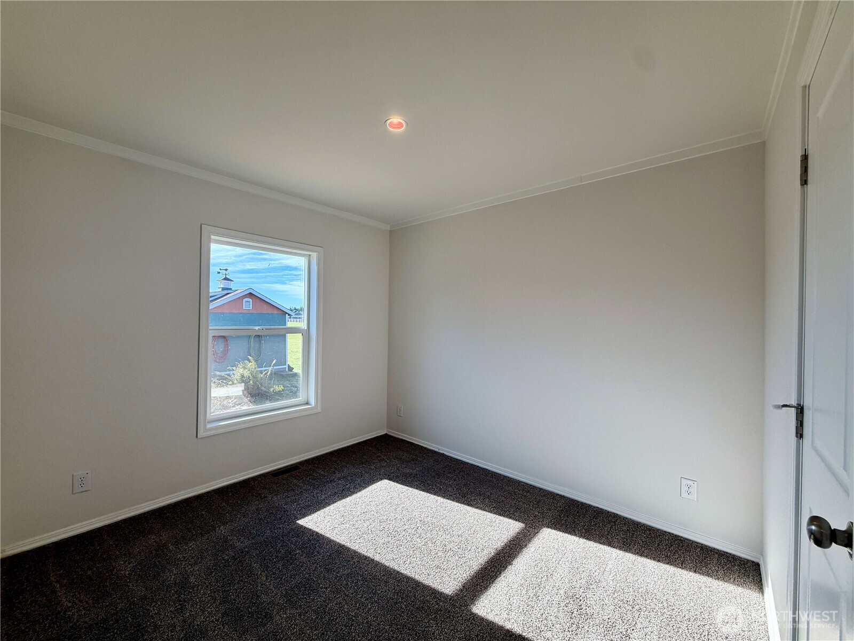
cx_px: 427
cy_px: 320
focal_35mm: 14
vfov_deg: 85.7
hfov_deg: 102.1
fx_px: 345
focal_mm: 2.22
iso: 50
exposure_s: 1/217
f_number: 2.2
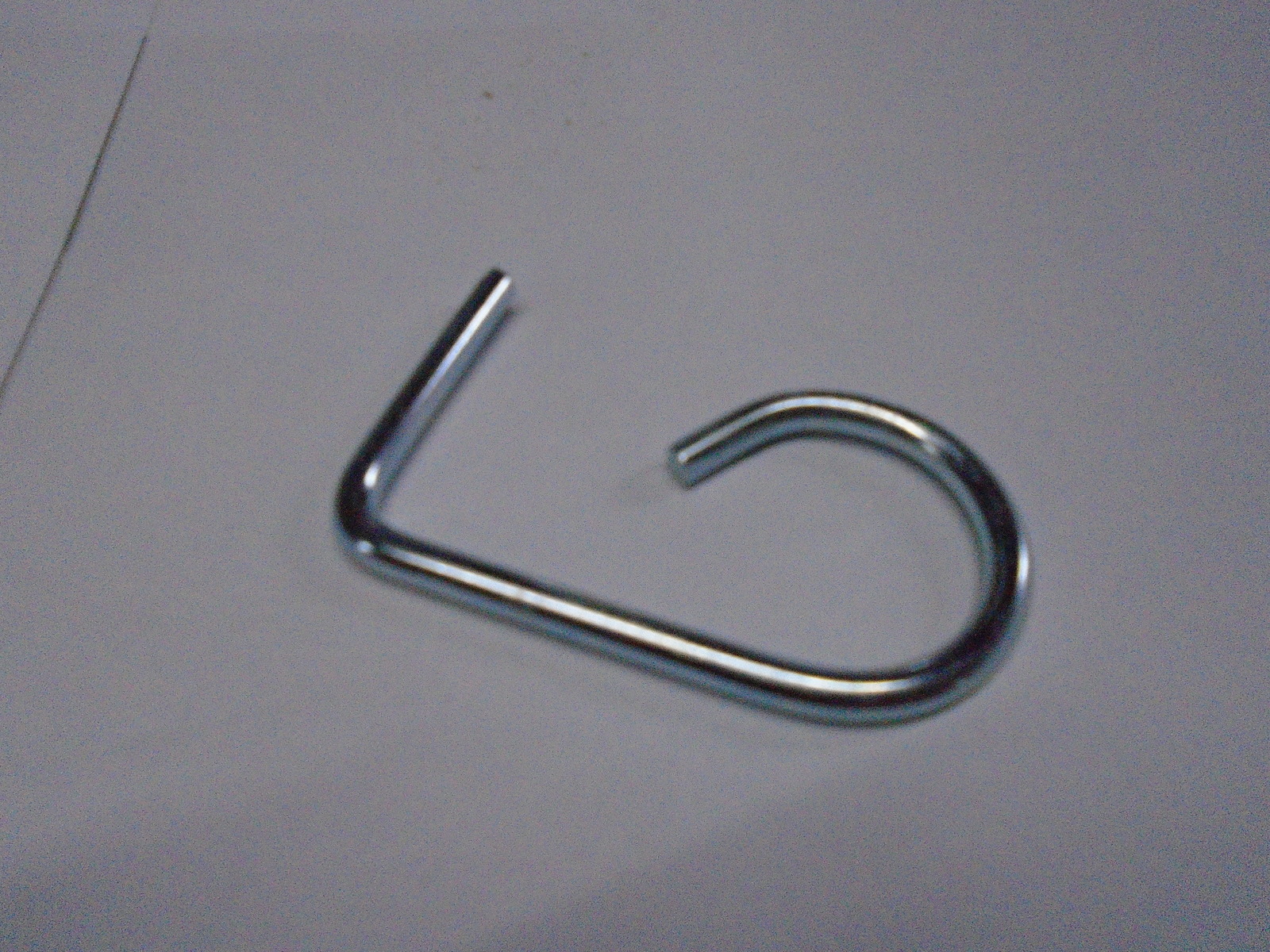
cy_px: 476
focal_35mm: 26
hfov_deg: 67.3
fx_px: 954
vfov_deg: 53.1
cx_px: 635
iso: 800
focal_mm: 4.6
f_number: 3.2
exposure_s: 1/100
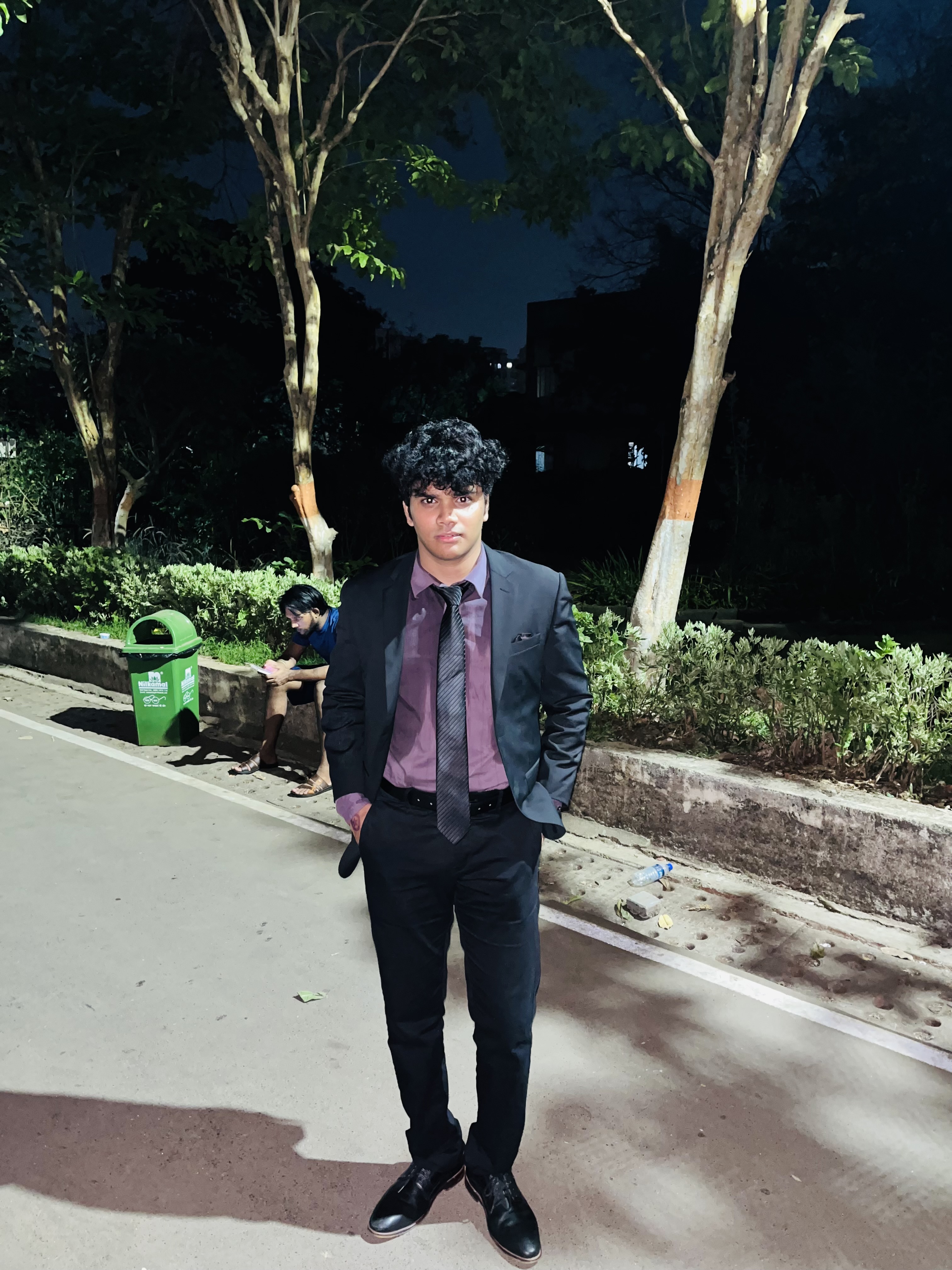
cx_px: 476
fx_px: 953
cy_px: 635
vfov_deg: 67.3
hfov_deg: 53.1
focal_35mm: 26
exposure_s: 1/9
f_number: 1.6
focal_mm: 5.1
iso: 320
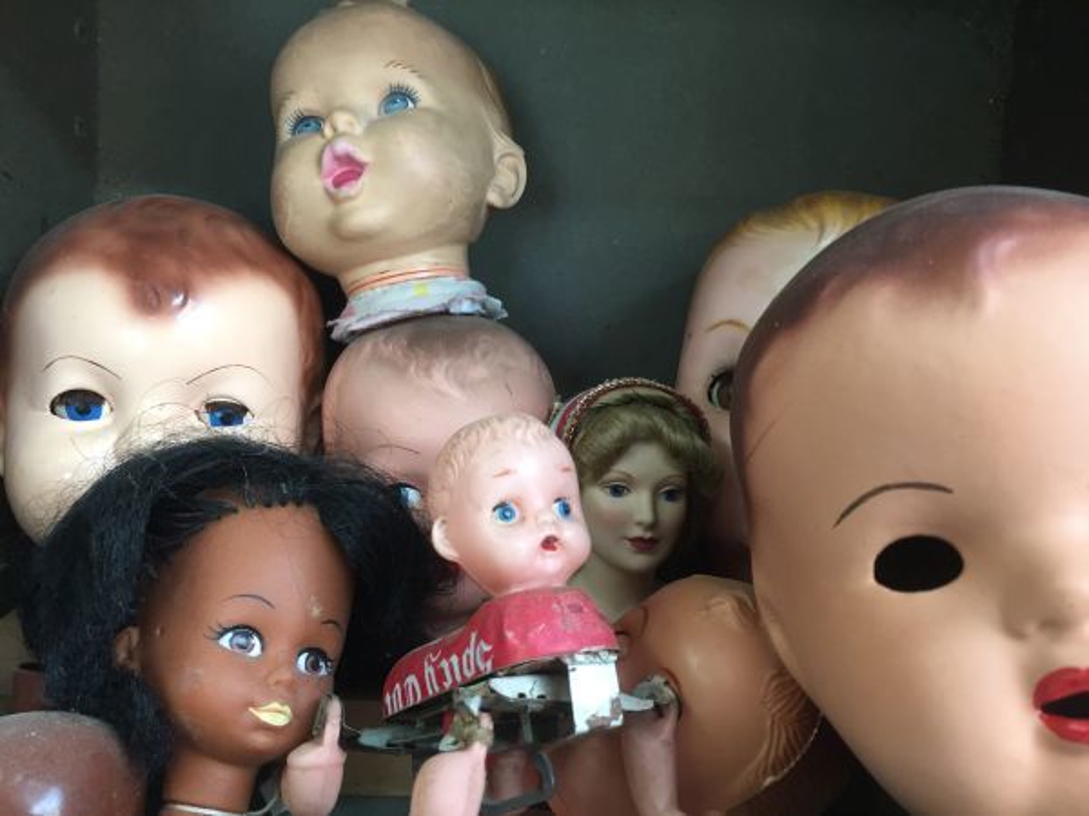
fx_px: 912
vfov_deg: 48.2
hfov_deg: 61.7
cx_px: 544
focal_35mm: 29
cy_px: 408
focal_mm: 4.15
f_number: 2.2
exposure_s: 1/33
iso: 64
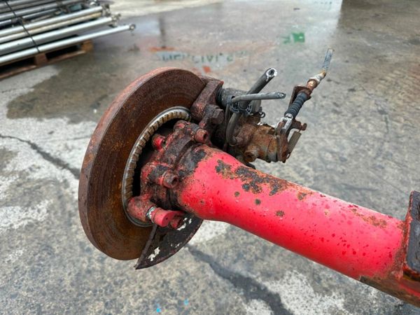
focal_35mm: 24
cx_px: 210
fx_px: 291
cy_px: 158
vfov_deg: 56.8
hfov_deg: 71.6
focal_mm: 6.86
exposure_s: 1/797
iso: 80
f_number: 1.78
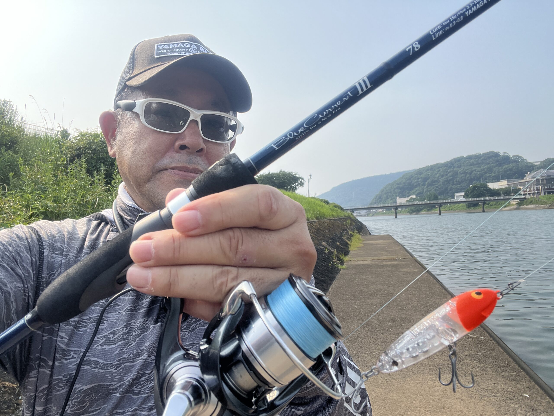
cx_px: 277
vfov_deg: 58.9
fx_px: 368
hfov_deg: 73.9
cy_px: 208
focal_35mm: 23
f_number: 2.2
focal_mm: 2.71
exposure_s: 1/546
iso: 32
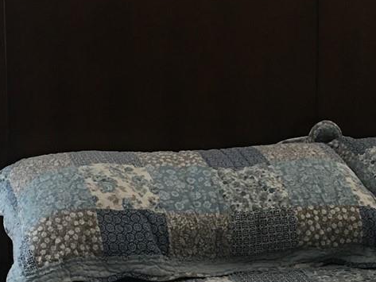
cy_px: 186
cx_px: 249
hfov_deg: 20.0
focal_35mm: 98
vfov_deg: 15.1
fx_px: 1065
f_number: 2.2
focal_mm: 4.15
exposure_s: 1/15
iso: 50
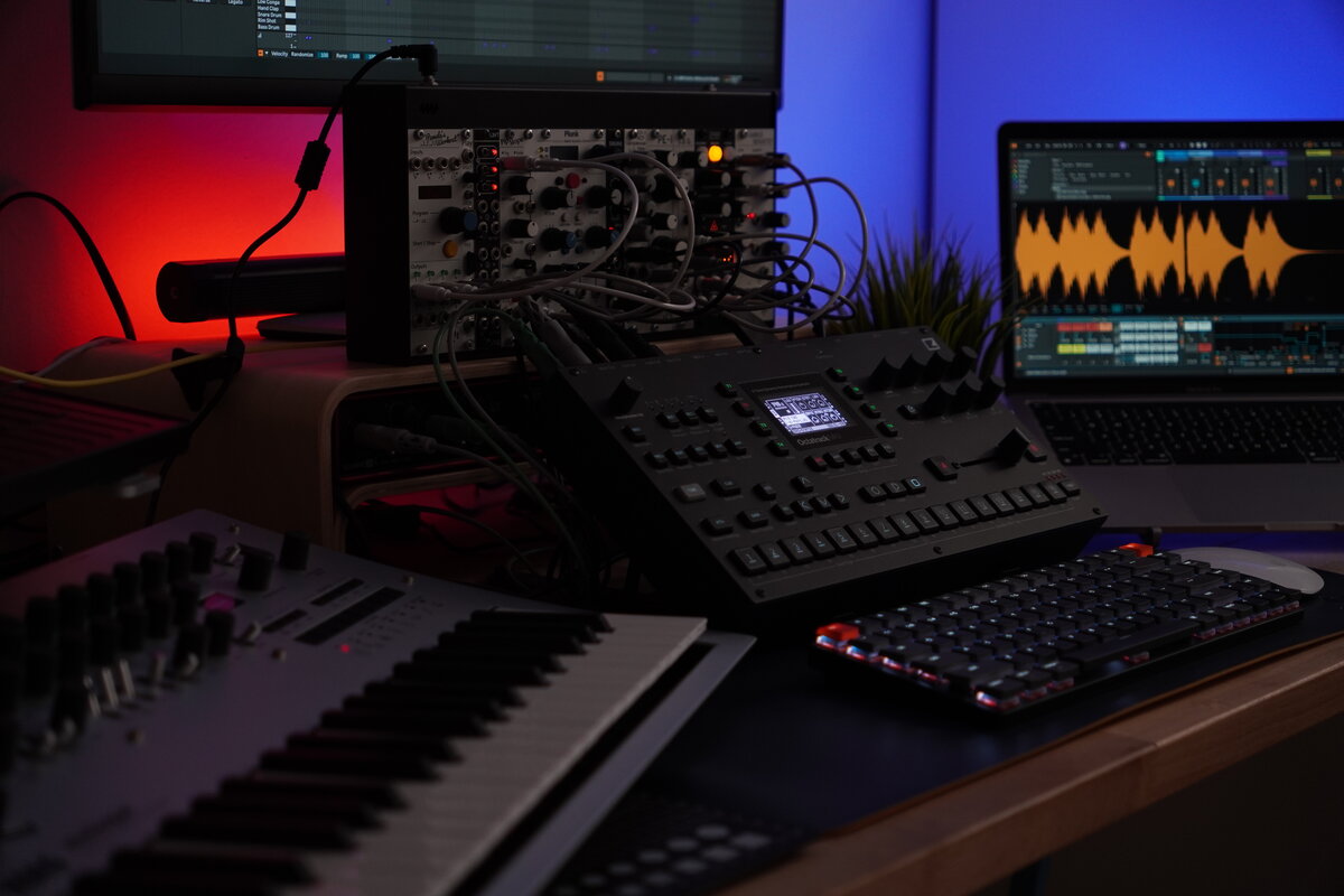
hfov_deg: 36.4
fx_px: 2044
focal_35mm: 55
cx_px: 672
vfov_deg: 24.7
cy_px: 448
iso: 500
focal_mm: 36.5
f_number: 2.8
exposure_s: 1/80
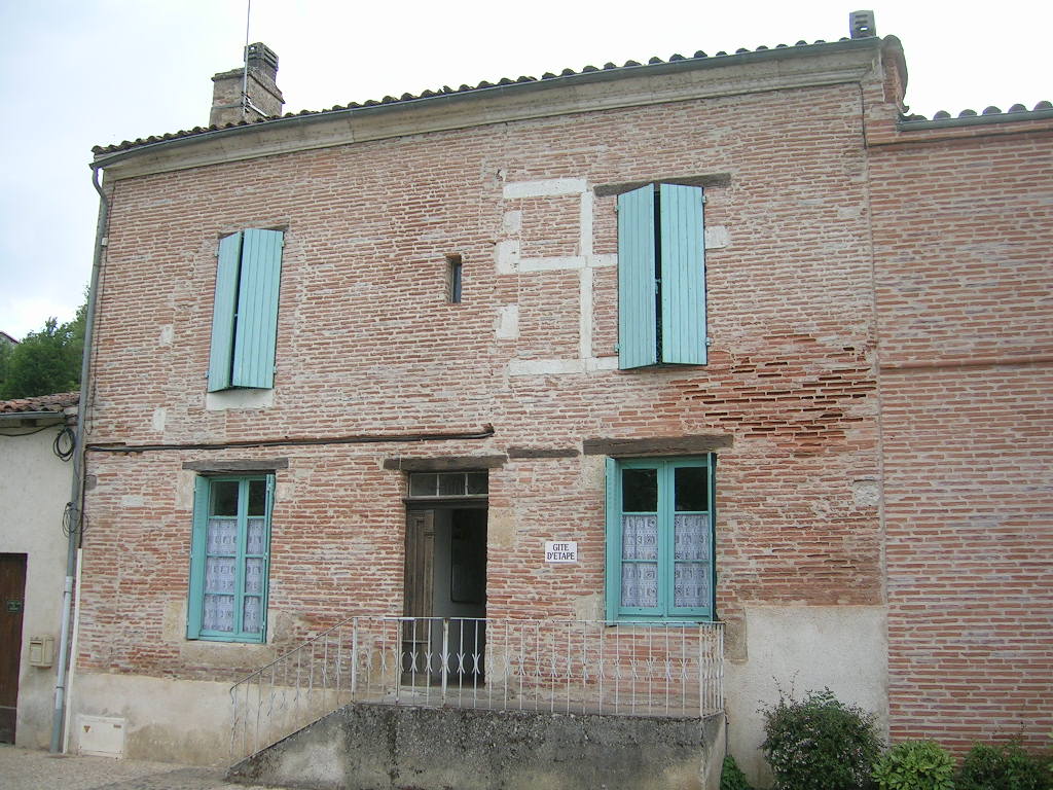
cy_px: 395
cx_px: 526
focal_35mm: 35
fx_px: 1065
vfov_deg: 40.7
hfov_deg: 52.6
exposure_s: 1/260
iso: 50
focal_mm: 5.4
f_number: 2.8
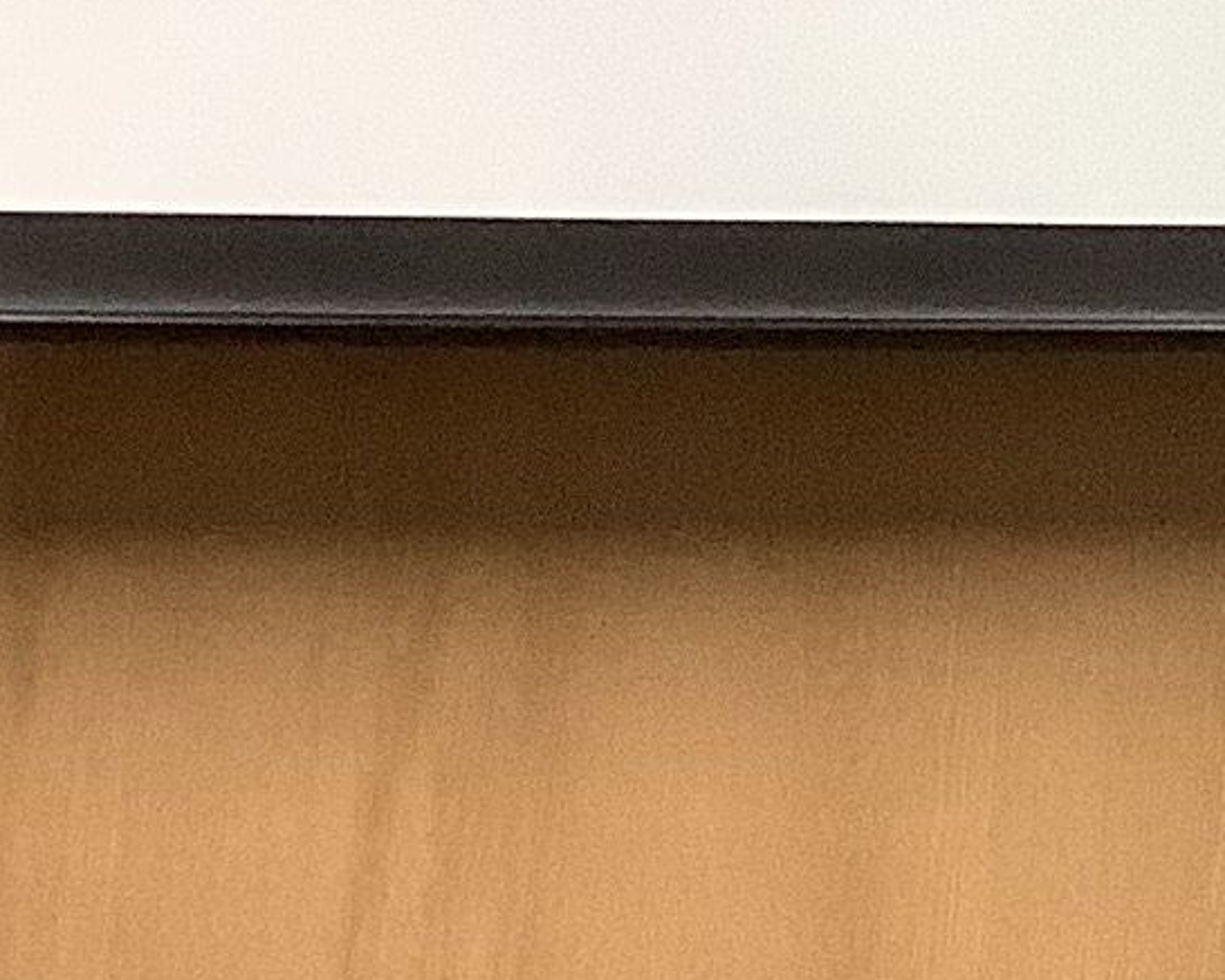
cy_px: -303
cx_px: 3137
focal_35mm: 181
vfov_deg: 8.4
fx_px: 6563
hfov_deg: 9.3
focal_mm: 3.3
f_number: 2.4
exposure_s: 1/50
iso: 125
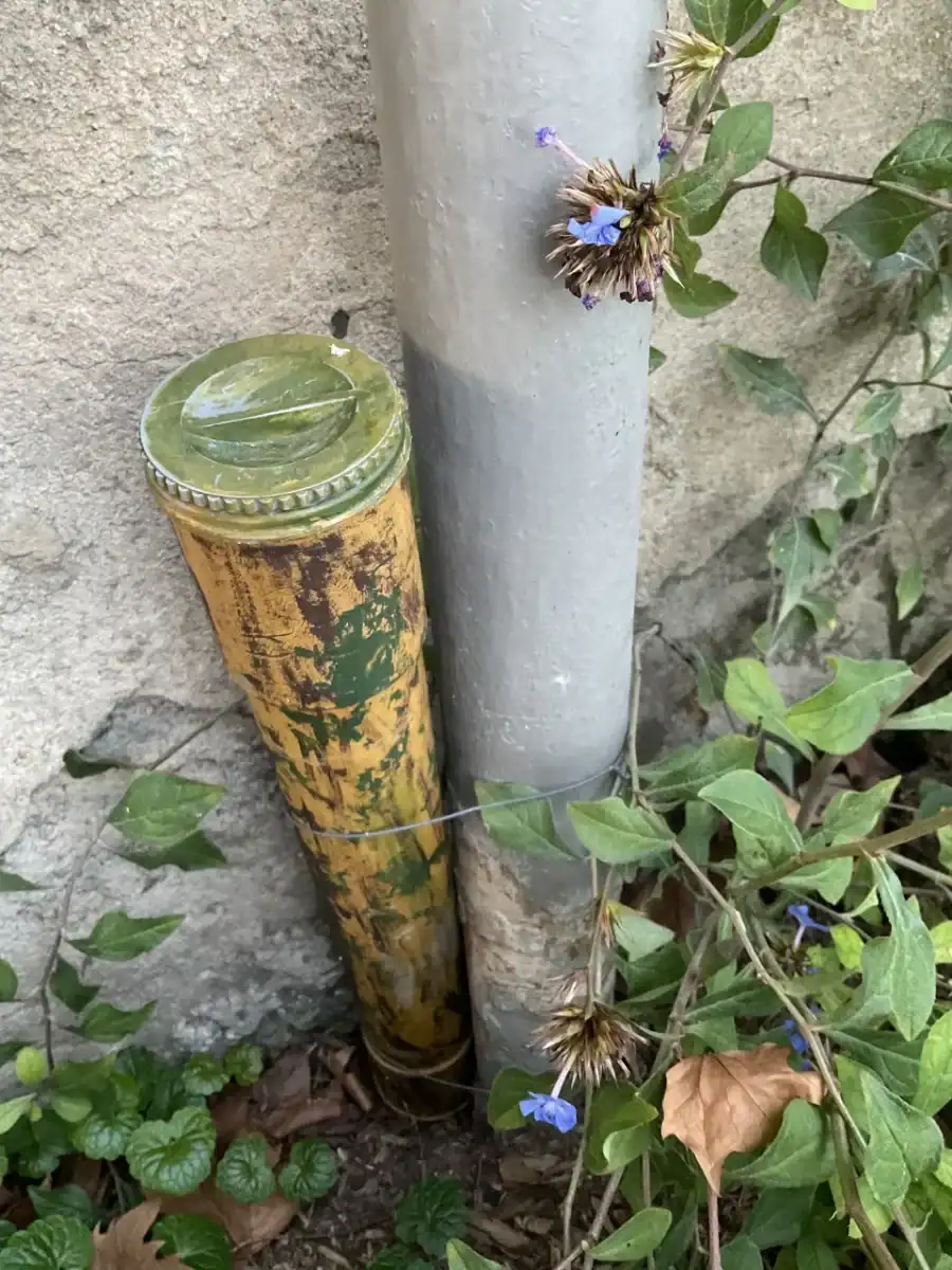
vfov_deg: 61.7
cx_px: 476
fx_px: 1063
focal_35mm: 29
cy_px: 635
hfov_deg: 48.2
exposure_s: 1/59
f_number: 1.8
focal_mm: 3
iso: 320
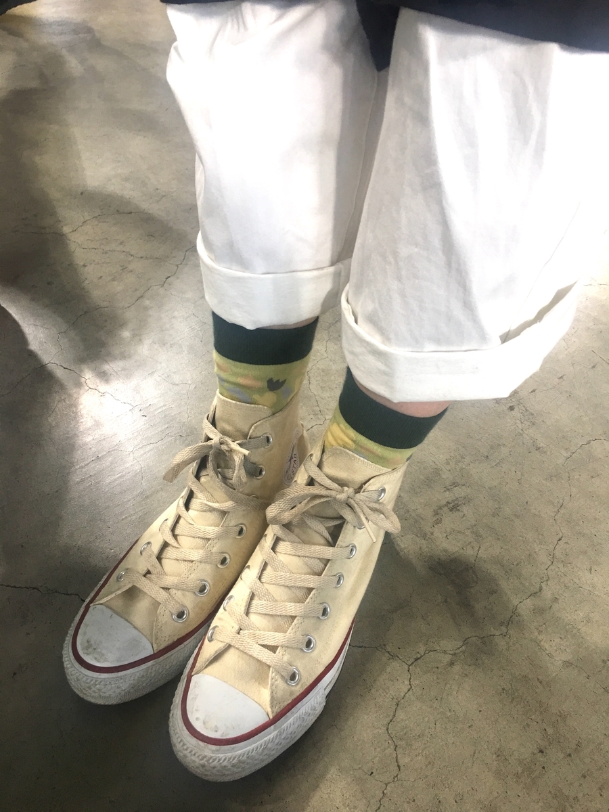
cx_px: 304
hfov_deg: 48.2
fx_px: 680
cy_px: 406
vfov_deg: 61.7
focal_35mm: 29
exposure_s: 1/15
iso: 25
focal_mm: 4.15
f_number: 2.2
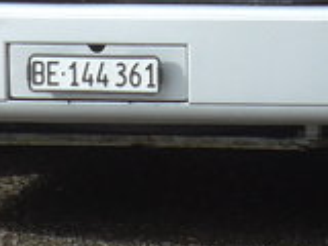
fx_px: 3487
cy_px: -560
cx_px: 262
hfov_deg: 5.4
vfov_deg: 3.9
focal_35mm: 368
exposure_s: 1/250
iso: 80
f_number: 3.2
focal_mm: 10.1
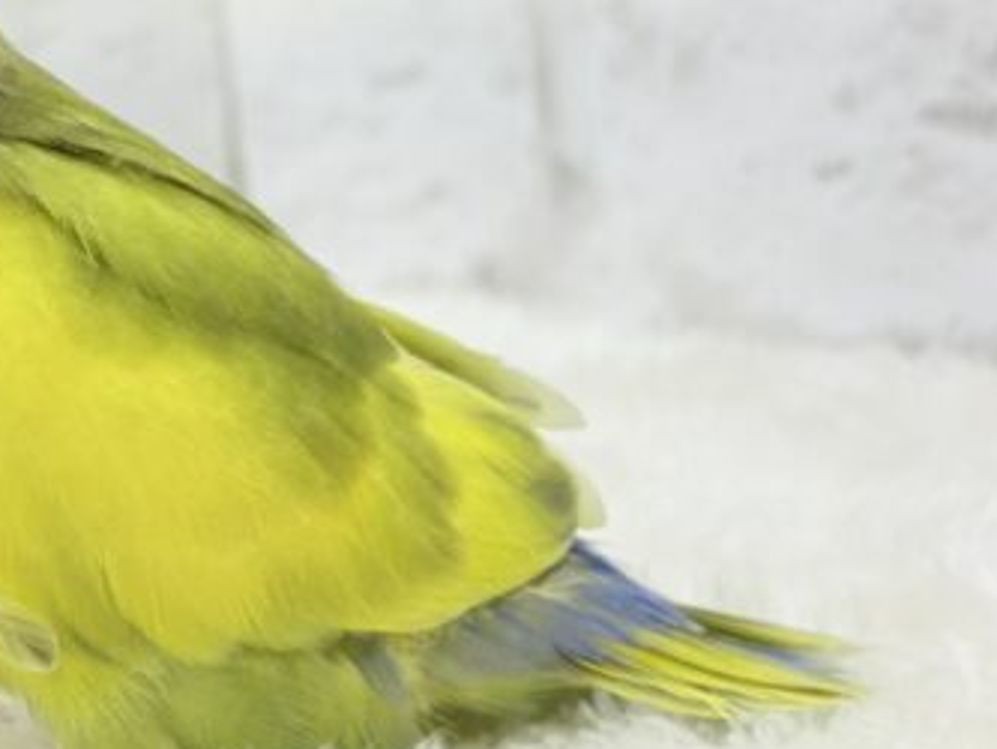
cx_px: 99
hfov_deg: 19.3
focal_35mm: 100
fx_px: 2881
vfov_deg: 14.8
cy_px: 288
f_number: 1.6
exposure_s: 1/50
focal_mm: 5.96
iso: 25
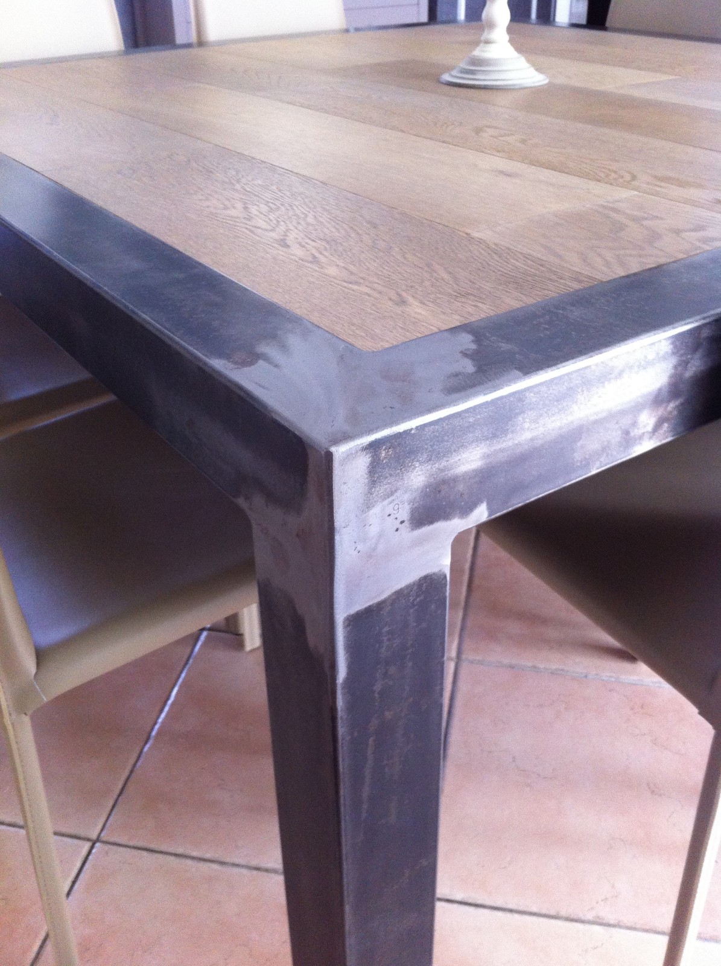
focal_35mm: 35
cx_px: 360
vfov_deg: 52.7
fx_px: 975
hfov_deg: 40.6
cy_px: 483
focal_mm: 3.9
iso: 200
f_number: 2.8
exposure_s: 1/15
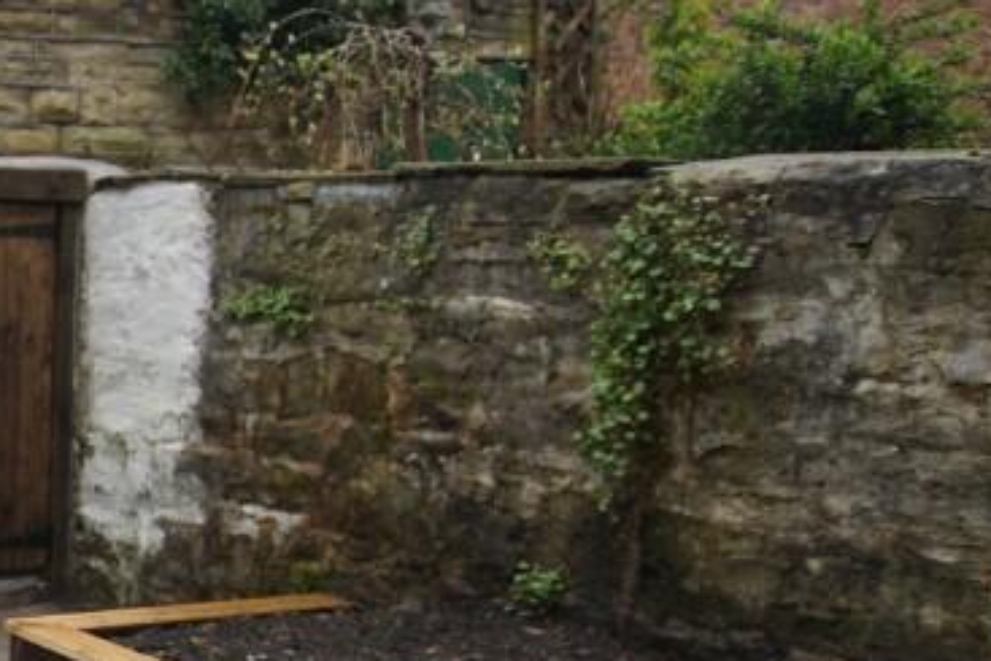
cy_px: 573
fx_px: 1498
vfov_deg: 24.3
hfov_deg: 28.5
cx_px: -359
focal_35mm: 54
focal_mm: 13
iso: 100
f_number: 5
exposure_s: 1/100
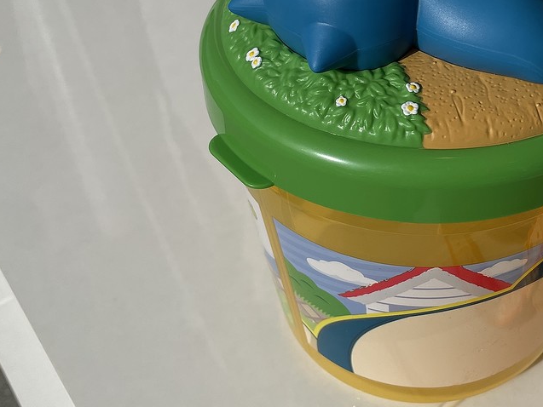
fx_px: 769
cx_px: 432
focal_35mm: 49
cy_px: 109
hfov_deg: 37.5
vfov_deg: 29.3
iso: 32
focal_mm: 4.2
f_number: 1.6
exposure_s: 1/9804
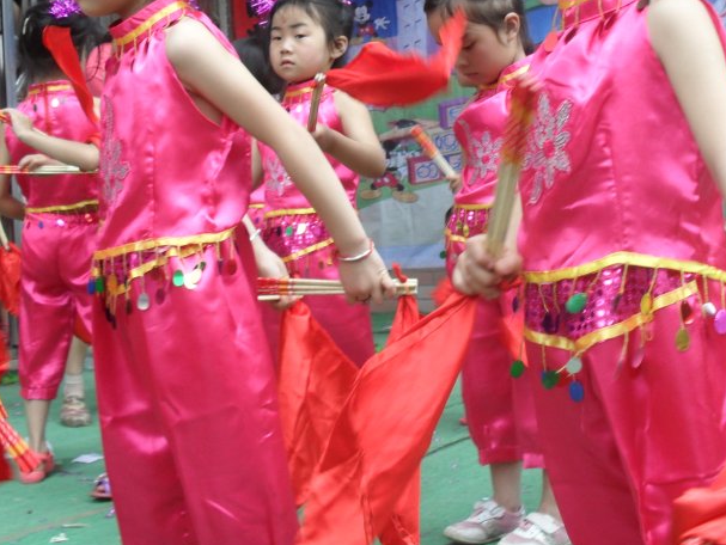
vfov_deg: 24.4
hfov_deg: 32.6
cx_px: 411
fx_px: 1238
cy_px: 93
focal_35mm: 59
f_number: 3.2
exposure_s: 1/90
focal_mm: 6.3
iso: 100
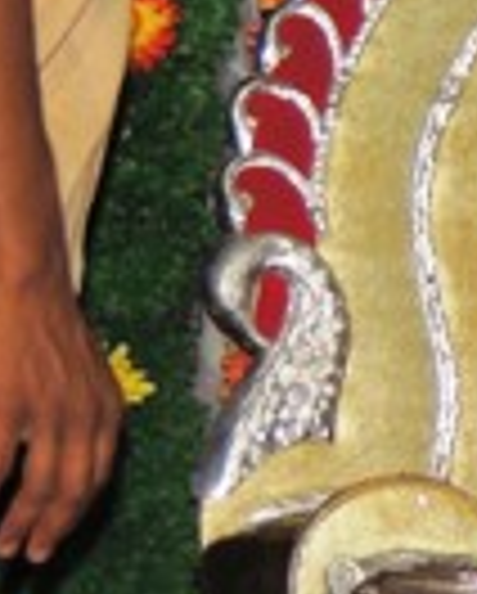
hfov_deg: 5.2
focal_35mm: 284
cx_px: 1336
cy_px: 94
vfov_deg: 6.8
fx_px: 5000
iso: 200
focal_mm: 10.7
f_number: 3.7
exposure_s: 1/50
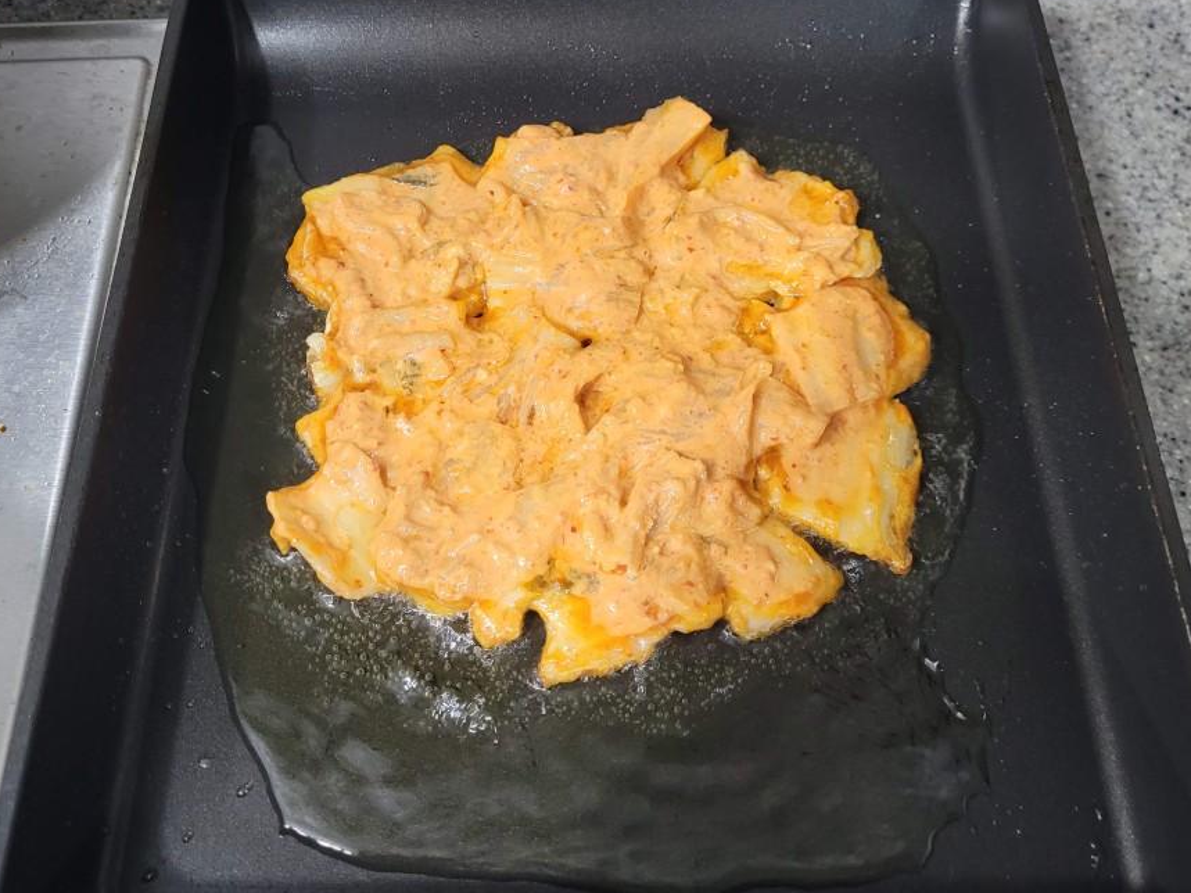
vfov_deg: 45.4
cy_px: 427
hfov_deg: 58.2
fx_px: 1066
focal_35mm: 31
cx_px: 537
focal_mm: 5.4
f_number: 1.8
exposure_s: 1/40
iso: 400
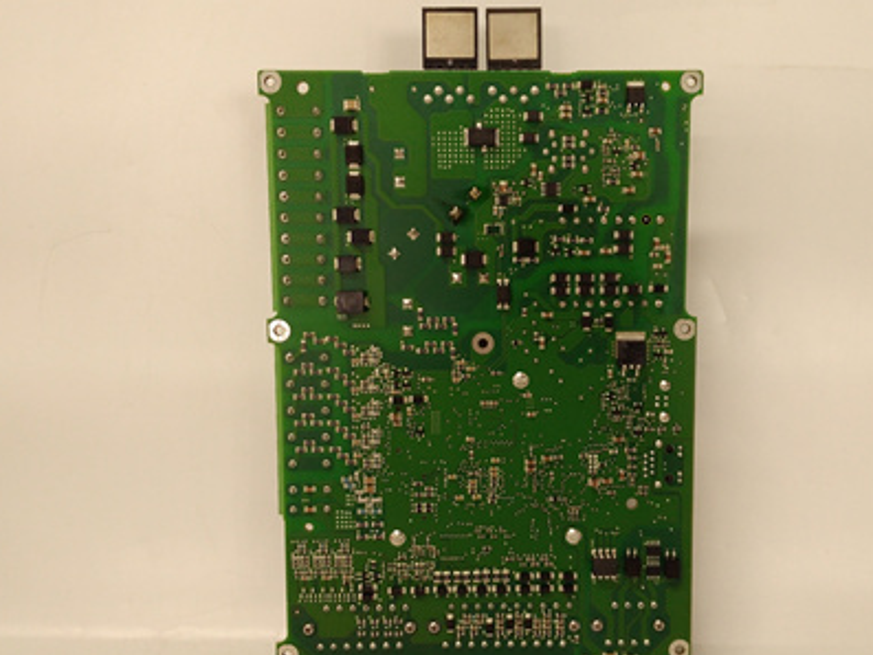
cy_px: 357
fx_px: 858
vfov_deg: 41.8
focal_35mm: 34
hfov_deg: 53.7
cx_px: 499
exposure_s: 1/33
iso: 157
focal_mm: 3.79
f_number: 2
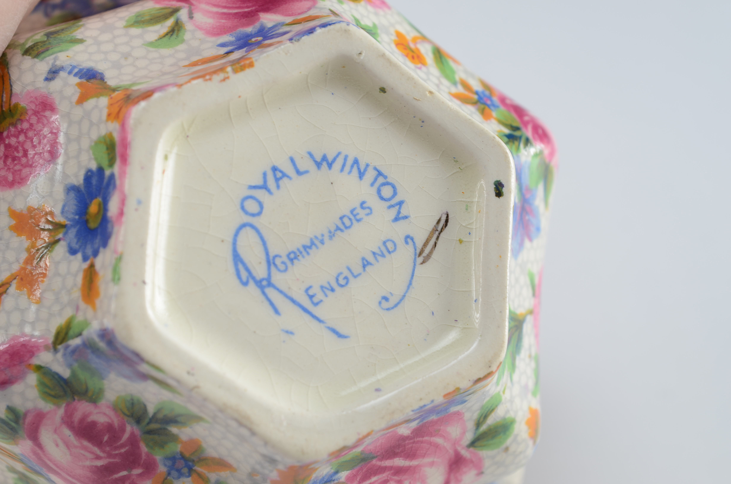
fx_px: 1672
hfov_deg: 24.7
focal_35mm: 82
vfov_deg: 16.5
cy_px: 242
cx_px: 366
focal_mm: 55
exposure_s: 1/80
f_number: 11
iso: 100
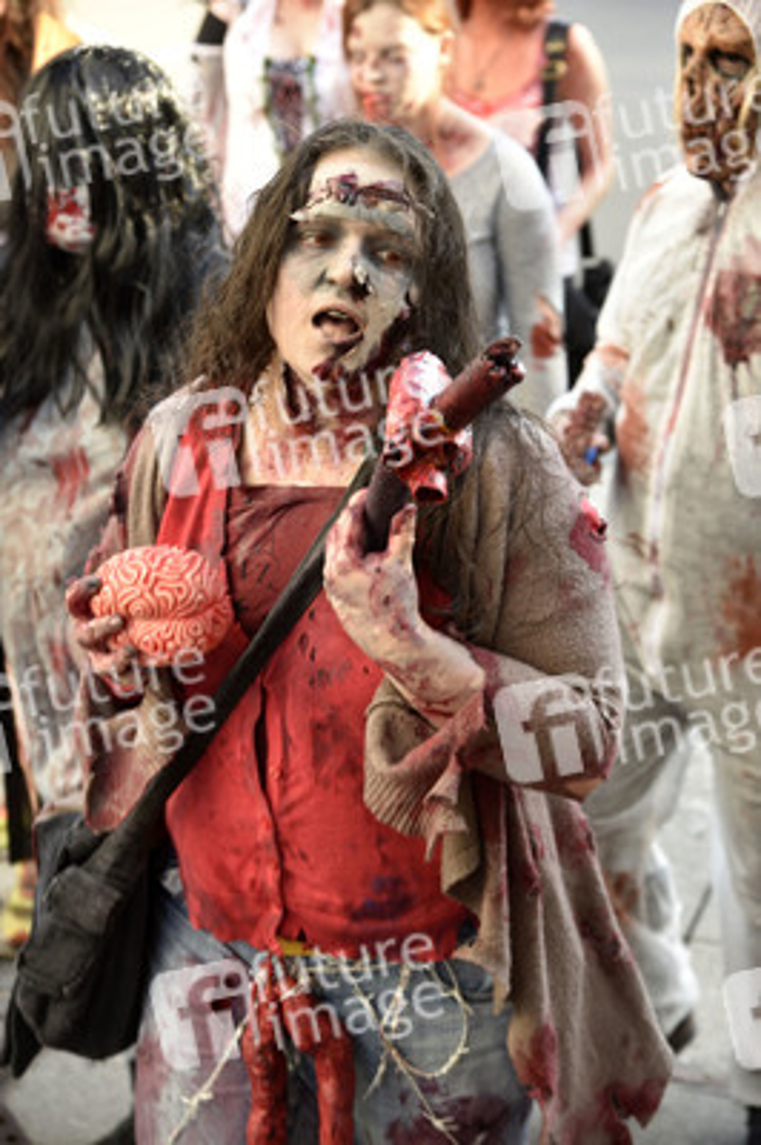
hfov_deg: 18.2
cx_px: 380
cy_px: 572
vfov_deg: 27.0
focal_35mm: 75
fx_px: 2382
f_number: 5.6
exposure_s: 1/125
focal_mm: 75
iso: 400
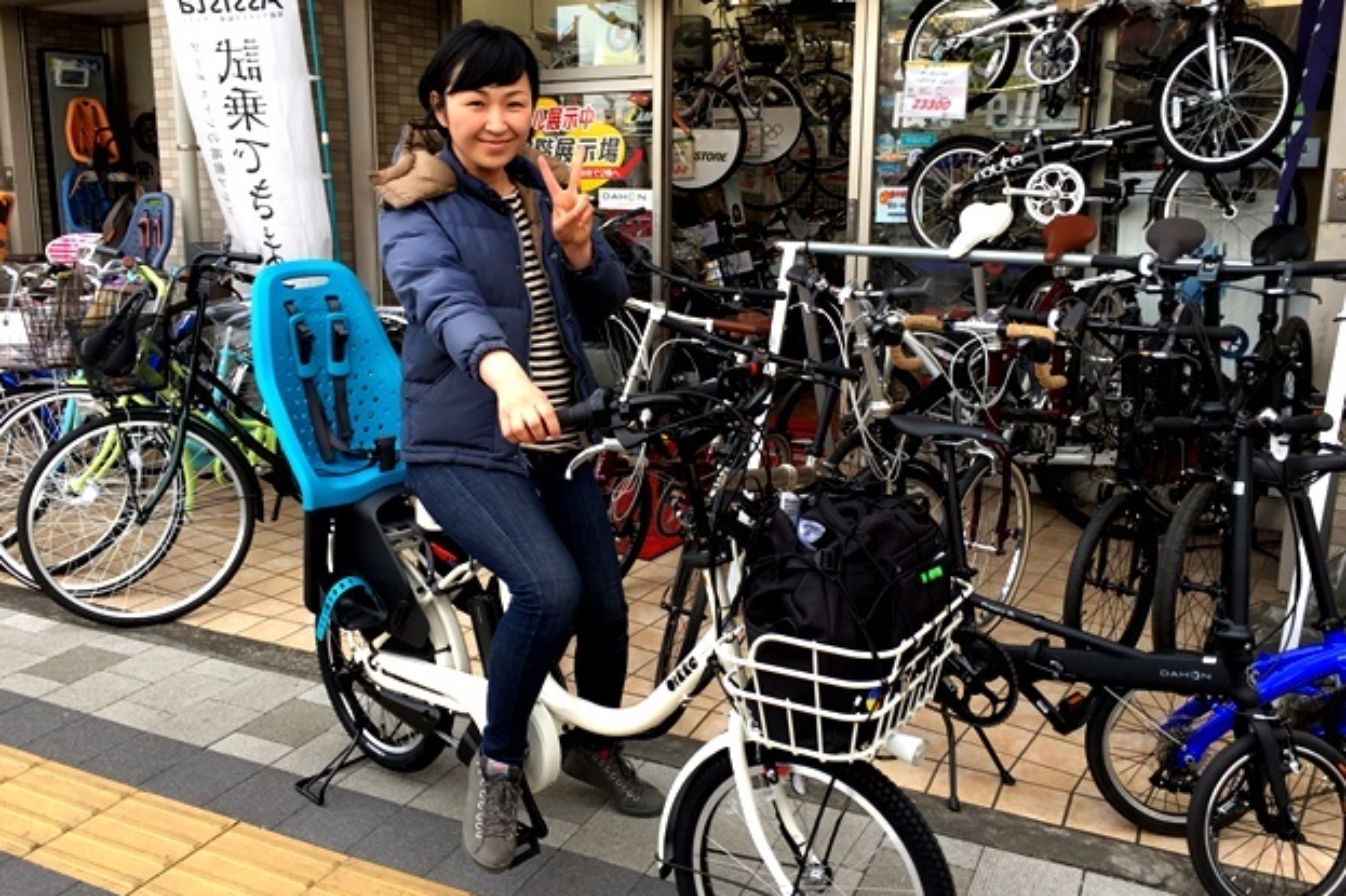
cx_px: 685
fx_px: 1159
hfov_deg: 60.3
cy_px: 404
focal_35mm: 31
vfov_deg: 42.3
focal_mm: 4.15
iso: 32
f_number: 2.2
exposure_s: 1/120
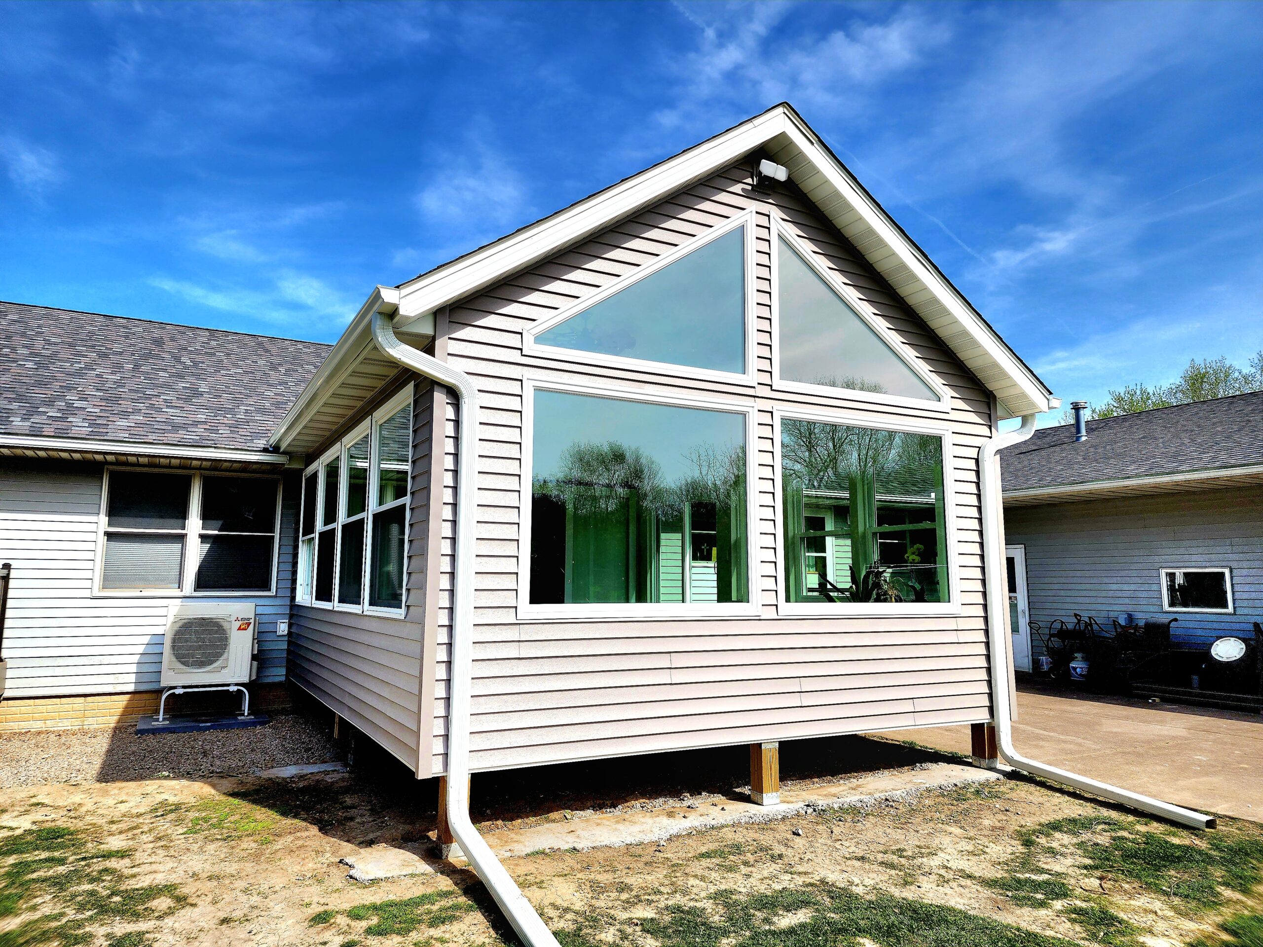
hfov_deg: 73.9
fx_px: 839
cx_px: 632
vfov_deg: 58.9
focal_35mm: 23
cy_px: 474
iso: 12
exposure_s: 1/2000
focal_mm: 6.4
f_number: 1.8
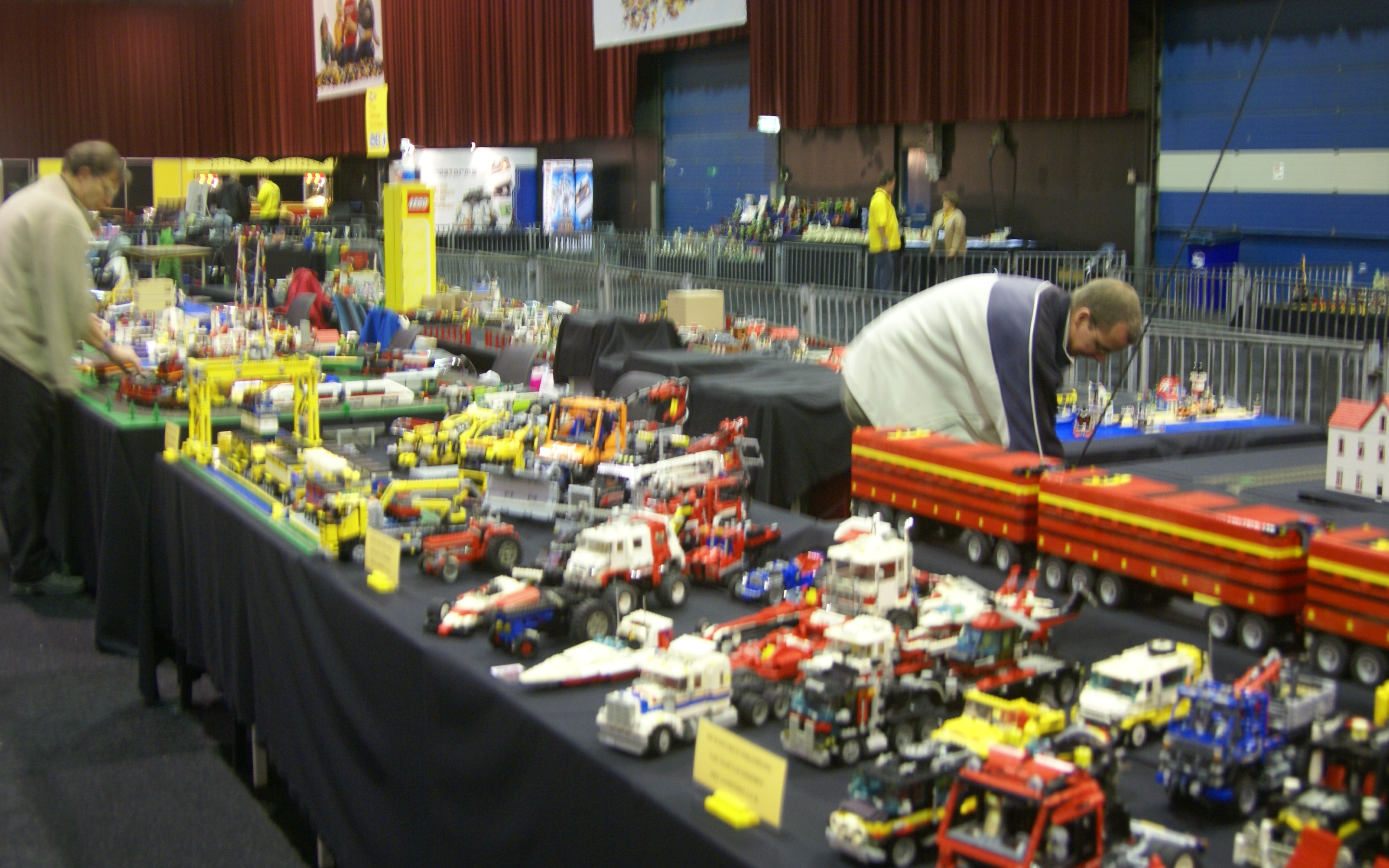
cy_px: 459
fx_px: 1628
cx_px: 694
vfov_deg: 29.9
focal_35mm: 43
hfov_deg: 46.2
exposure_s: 1/5
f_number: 4
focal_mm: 28
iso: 400
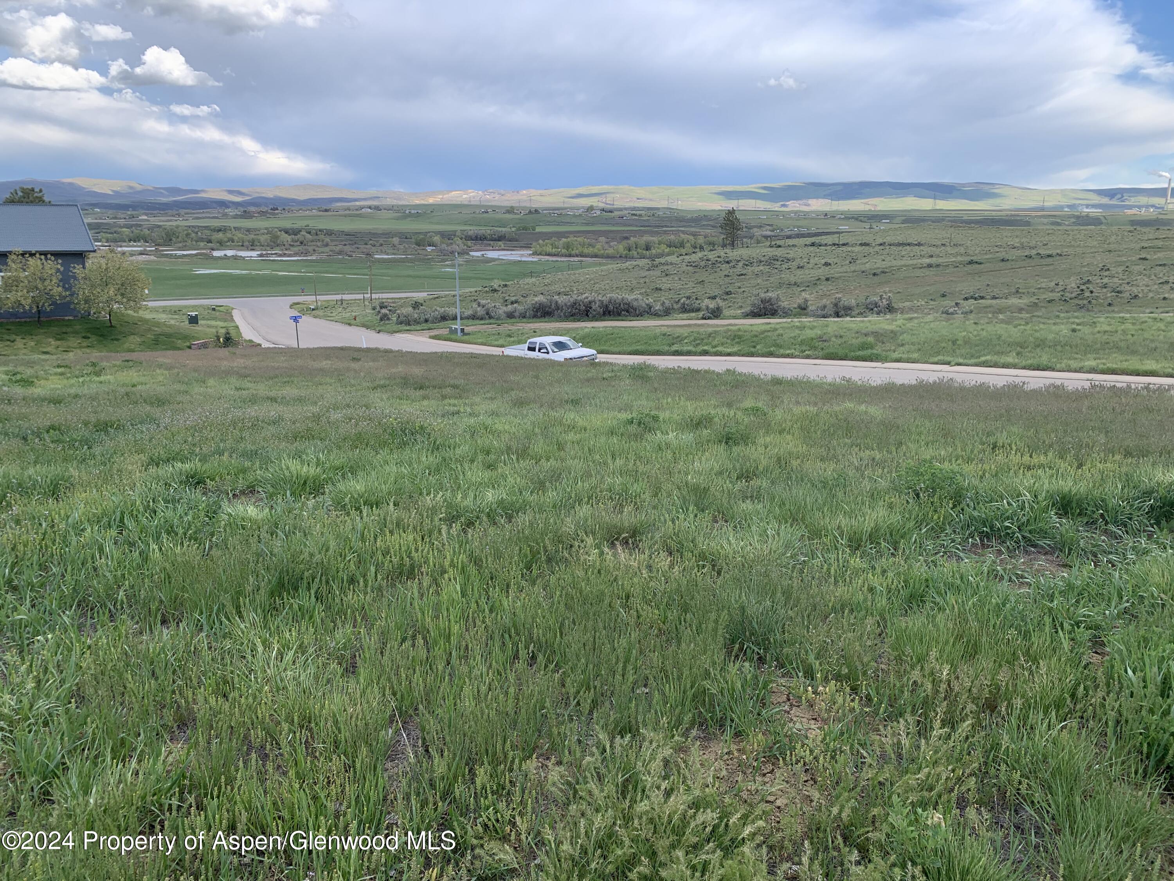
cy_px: 440
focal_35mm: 26
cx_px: 587
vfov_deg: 53.1
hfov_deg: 67.3
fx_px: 882
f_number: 1.8
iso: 25
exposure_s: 1/692
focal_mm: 4.25
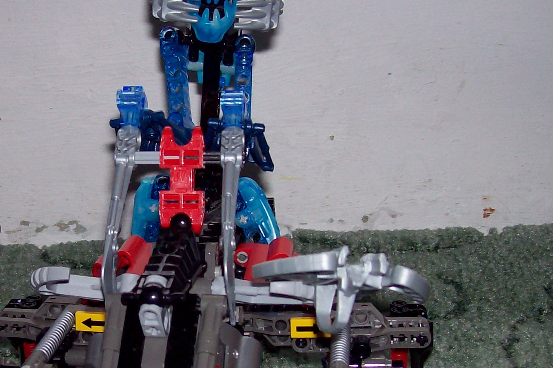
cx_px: 120
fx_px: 1106
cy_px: 236
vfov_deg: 18.9
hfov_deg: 27.6
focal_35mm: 72
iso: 80
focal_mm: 6
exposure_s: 1/64
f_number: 2.7
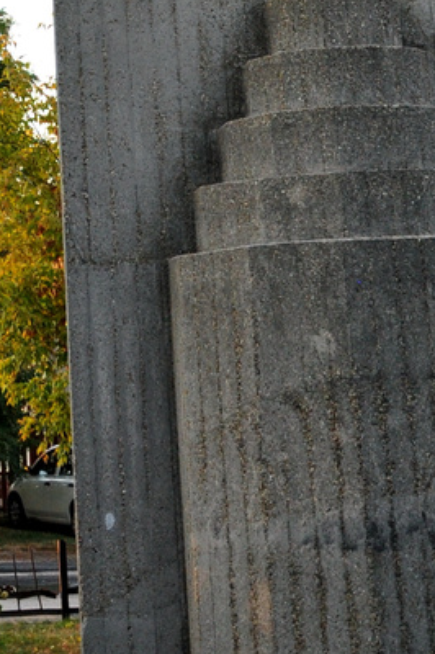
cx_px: -30
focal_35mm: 108
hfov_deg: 12.5
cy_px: -477
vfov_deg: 16.3
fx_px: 1961
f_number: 3.5
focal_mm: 18
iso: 640
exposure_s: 1/500
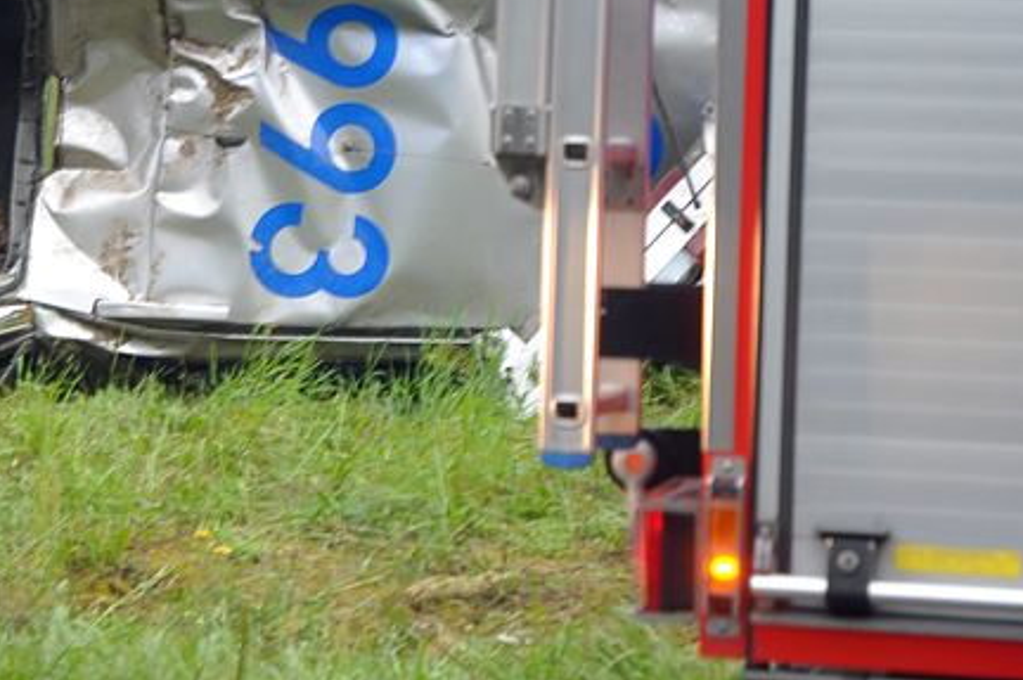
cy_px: 139
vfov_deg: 7.5
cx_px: 111
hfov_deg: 11.2
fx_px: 5194
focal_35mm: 183
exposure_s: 1/40
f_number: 4.5
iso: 640
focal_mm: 62
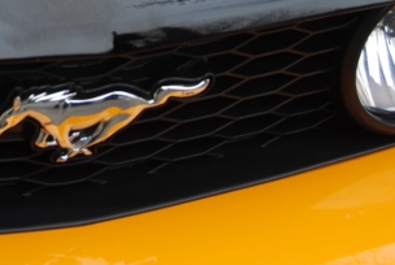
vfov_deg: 11.0
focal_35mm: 122
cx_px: -18
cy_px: -82
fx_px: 1345
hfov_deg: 16.3
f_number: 5.6
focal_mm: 31
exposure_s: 1/125
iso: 110
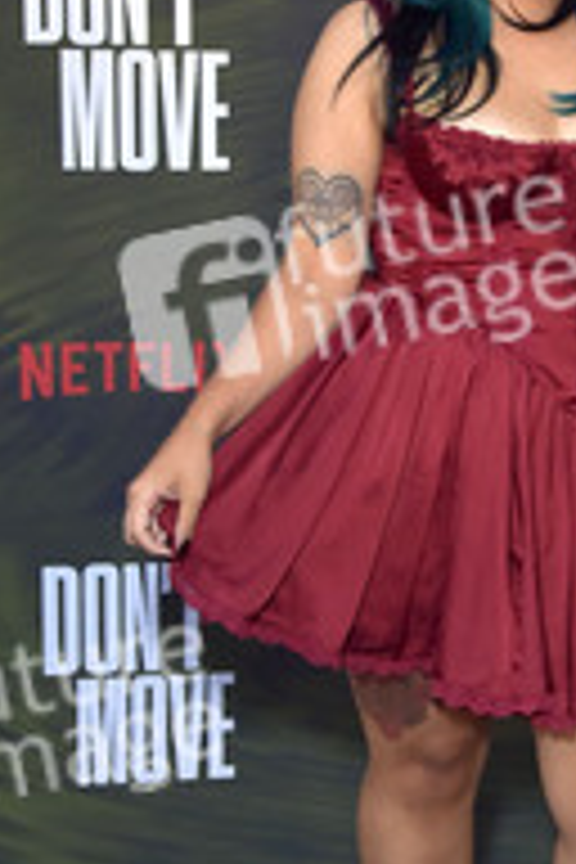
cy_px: 508
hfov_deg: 17.1
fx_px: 1896
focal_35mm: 79
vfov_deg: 25.6
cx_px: 484
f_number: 6.3
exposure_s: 1/200
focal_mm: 38
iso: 800
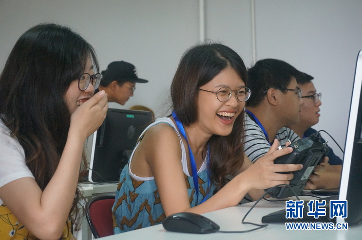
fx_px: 678
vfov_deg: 20.1
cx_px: 181
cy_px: 120
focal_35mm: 68
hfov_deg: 29.9
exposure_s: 1/125
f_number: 5.6
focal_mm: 45
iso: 3200
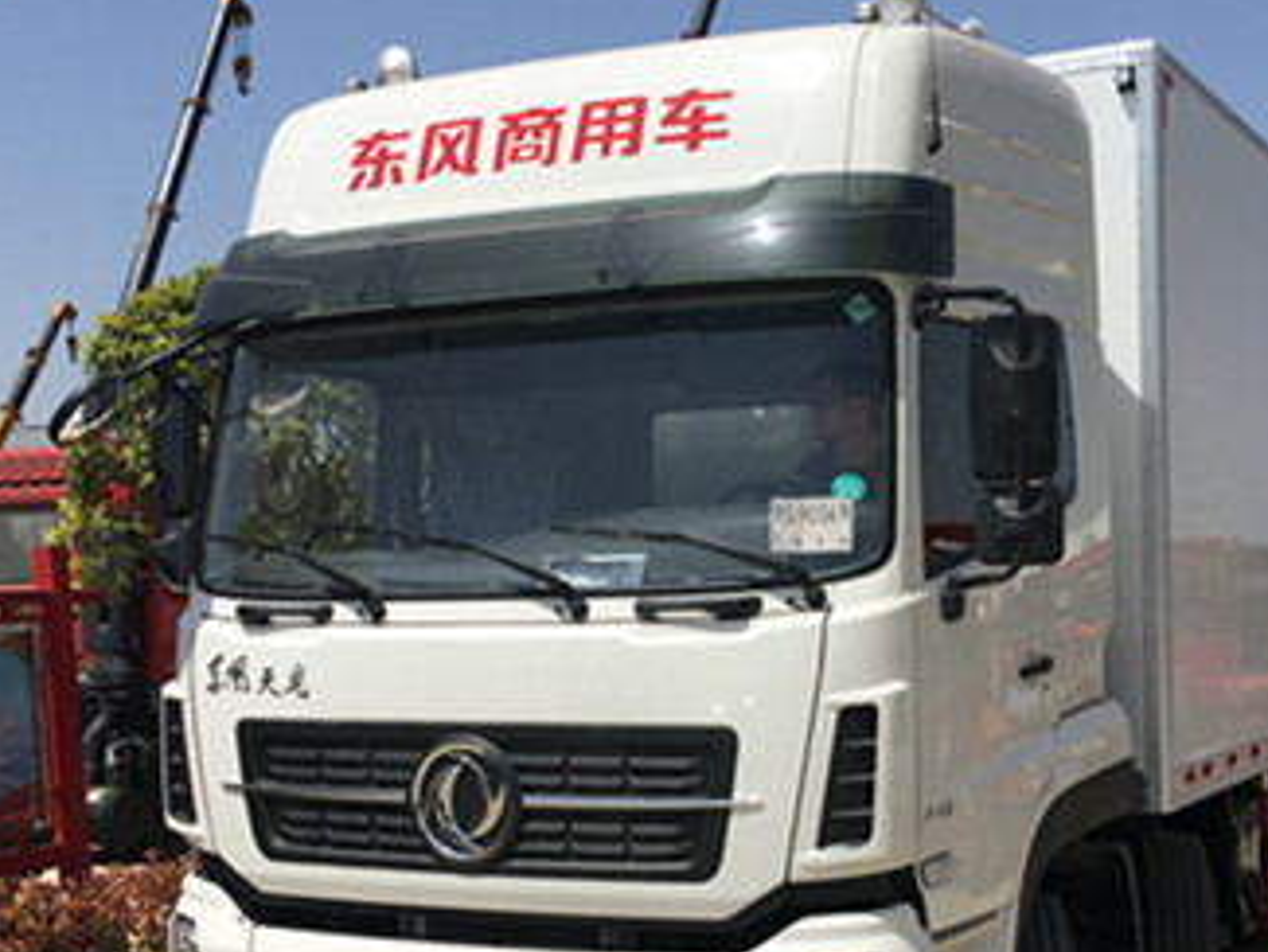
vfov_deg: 31.9
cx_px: 753
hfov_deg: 41.9
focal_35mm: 45
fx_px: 1649
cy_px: 650
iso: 25
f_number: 2.2
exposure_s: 1/2262
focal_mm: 4.15
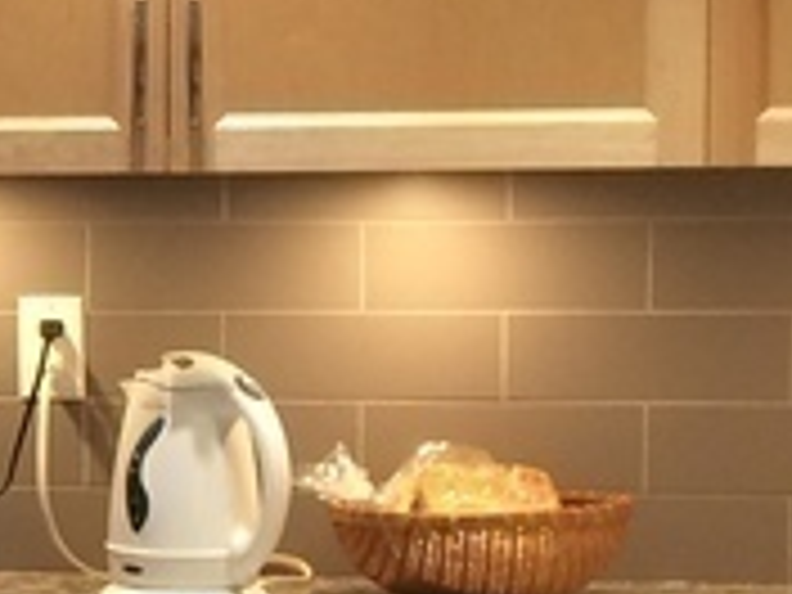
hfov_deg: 11.1
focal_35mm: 169
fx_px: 3867
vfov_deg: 8.8
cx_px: -544
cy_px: 400
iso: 100
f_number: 2.2
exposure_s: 1/30
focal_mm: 4.15
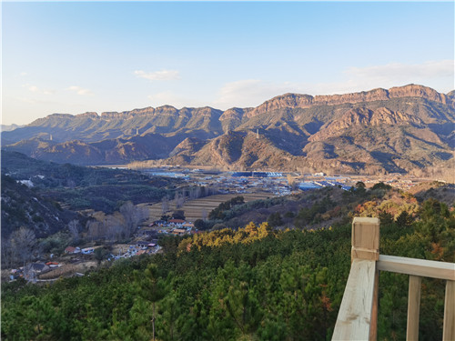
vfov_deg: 51.4
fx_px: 355
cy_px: 170
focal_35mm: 27
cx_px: 228
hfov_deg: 65.3
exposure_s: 1/994
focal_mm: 6.71
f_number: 1.9
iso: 50
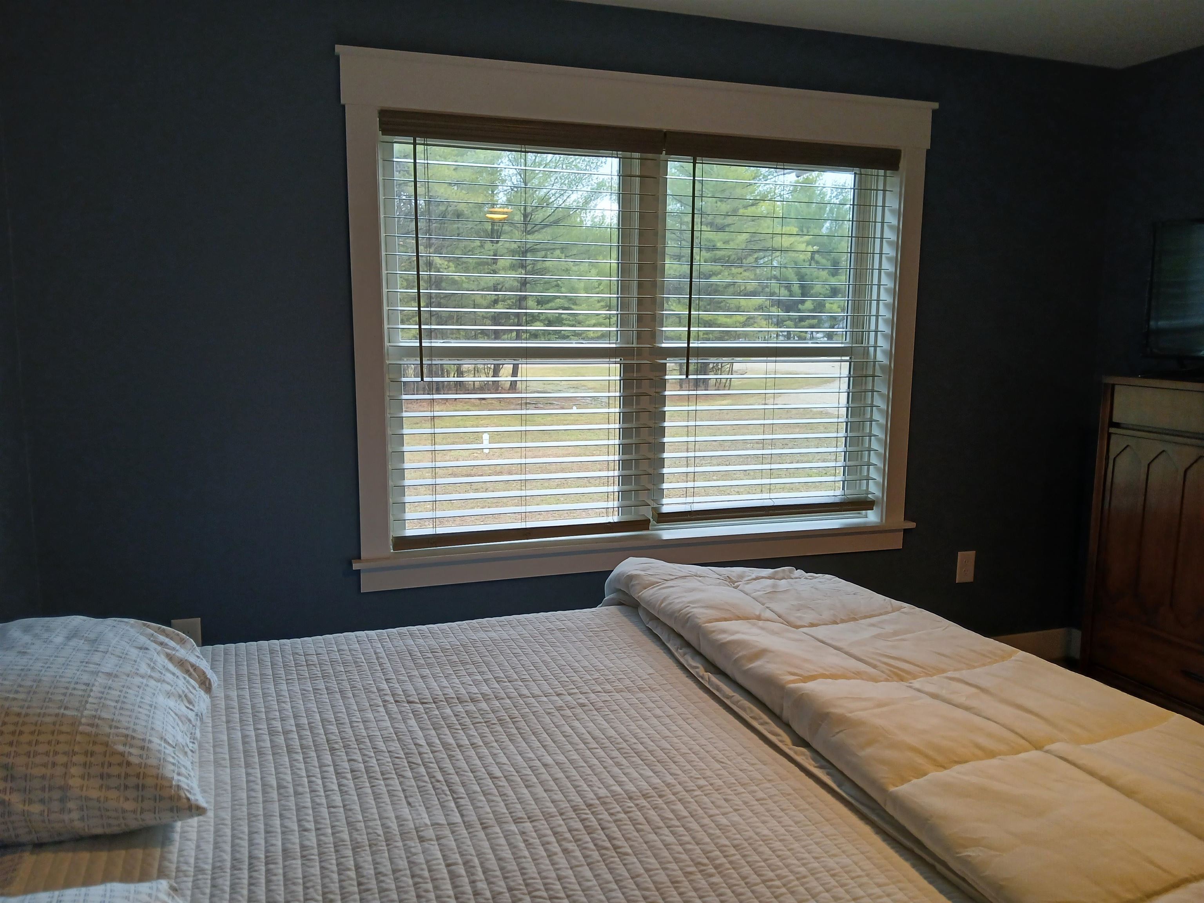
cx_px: 602
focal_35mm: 26
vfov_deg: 53.1
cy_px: 452
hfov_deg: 67.3
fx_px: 904
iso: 100
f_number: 1.8
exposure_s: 1/60
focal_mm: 3.98
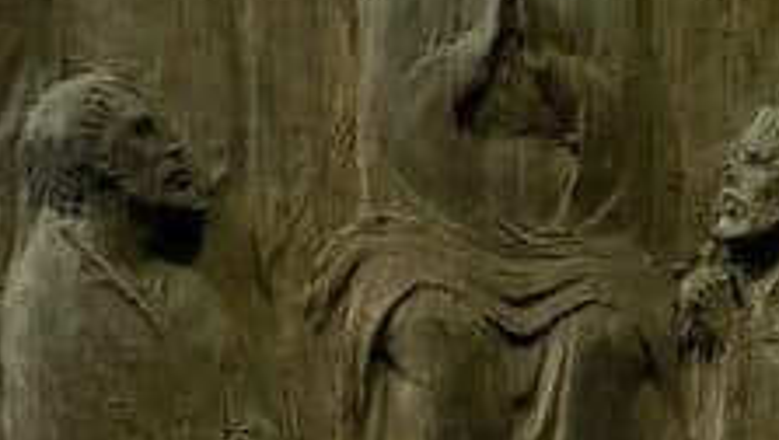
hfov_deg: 17.1
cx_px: 919
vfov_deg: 7.6
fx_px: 2481
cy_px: 1648
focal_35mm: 120
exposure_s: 1/25
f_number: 1.78
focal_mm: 6.76
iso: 1250
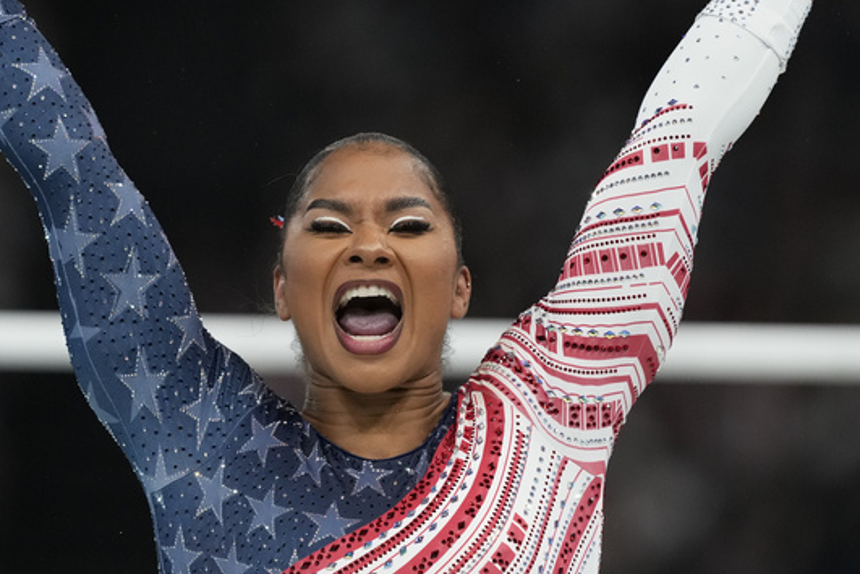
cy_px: 281
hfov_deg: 3.6
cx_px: 394
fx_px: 13831
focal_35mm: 579
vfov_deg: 2.4
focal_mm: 300
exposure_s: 1/2500
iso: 3200
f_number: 3.5
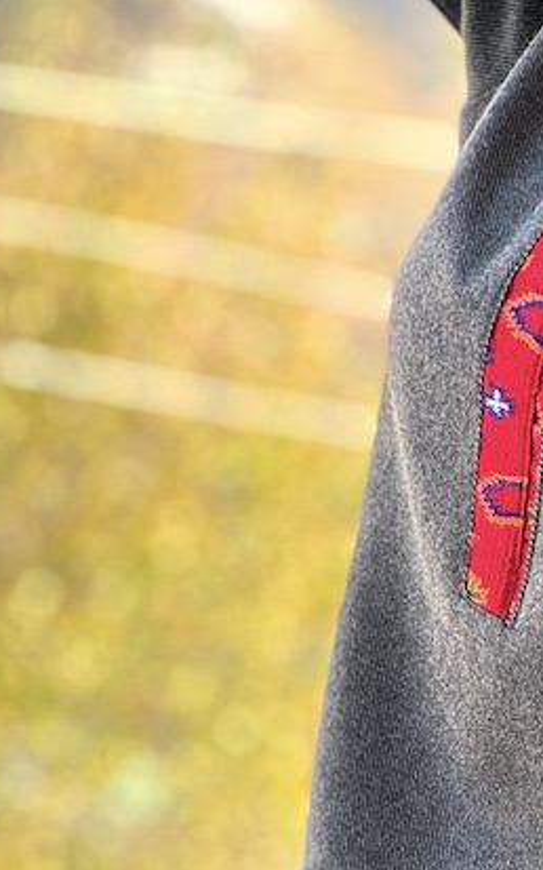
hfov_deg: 5.8
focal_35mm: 225
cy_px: 421
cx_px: 435
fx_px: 5329
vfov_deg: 9.3
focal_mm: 9
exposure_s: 1/99
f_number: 2.8
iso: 40
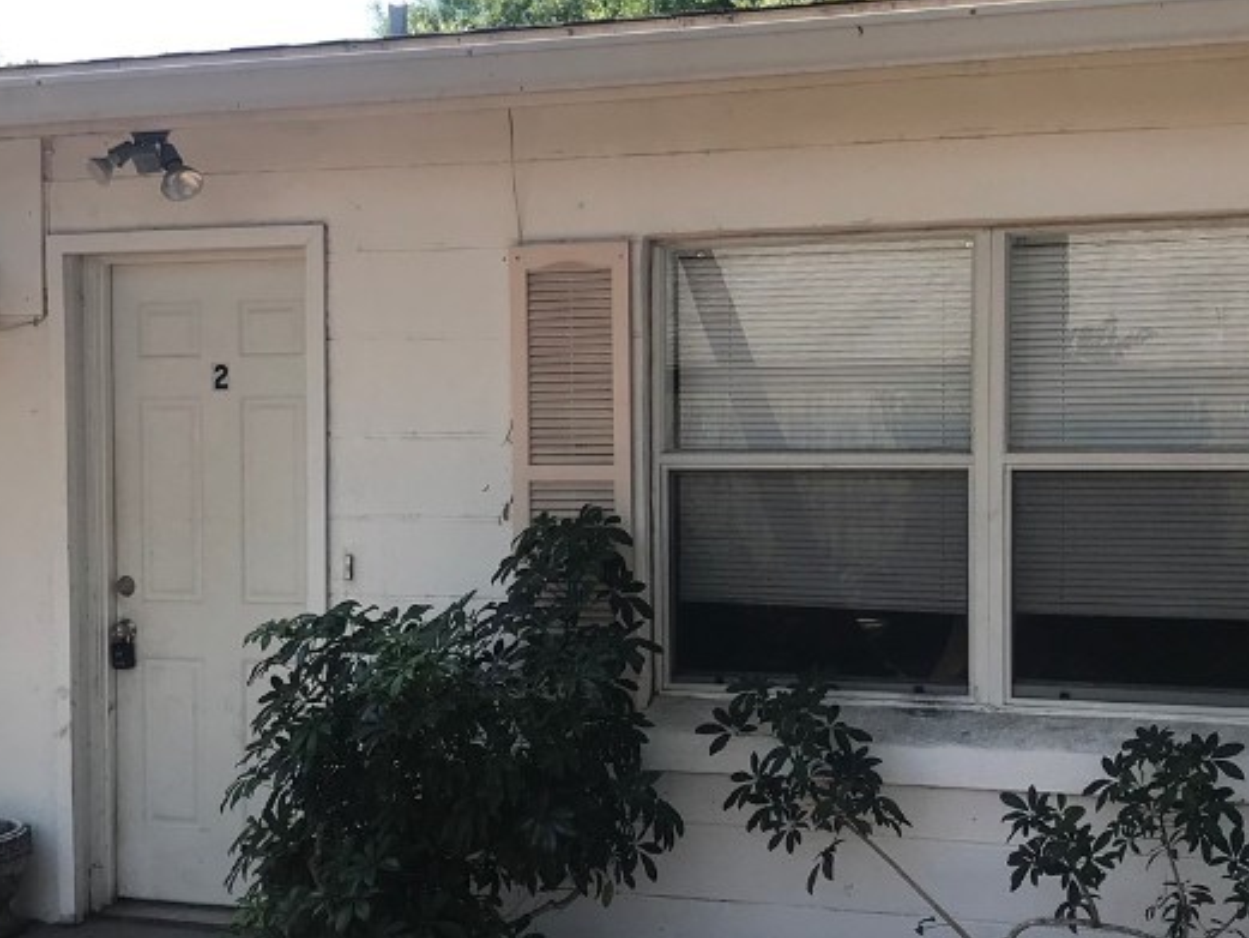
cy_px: 518
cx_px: 575
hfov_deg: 34.9
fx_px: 1985
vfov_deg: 26.6
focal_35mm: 55
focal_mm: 3.99
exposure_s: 1/870
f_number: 1.8
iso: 20
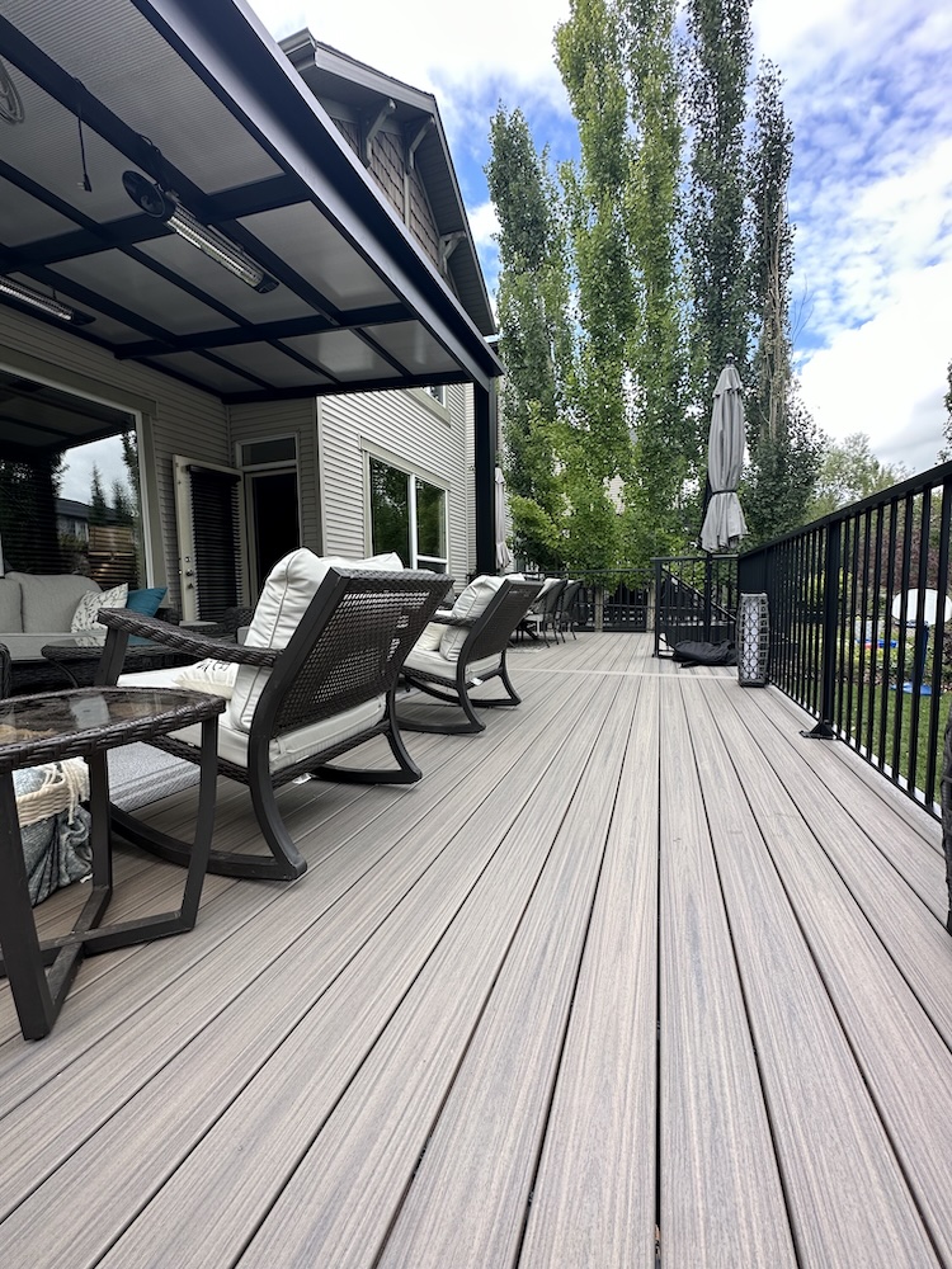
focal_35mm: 14
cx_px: 476
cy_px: 634
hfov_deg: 85.7
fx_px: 513
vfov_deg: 102.1
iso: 40
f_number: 2.2
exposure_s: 1/323
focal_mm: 2.22
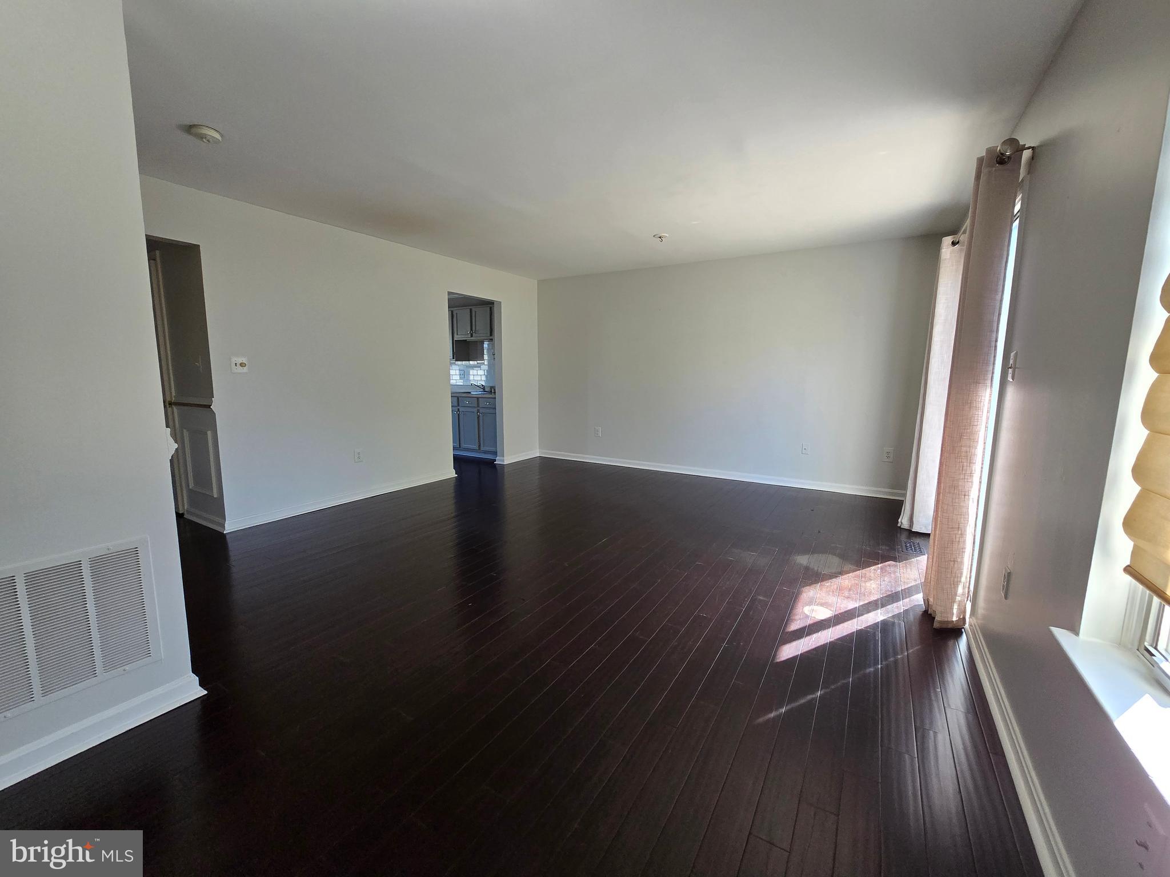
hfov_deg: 106.2
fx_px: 439
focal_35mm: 13
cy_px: 438
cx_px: 585
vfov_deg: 89.9
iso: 200
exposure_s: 1/359
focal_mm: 2.2
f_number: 2.2
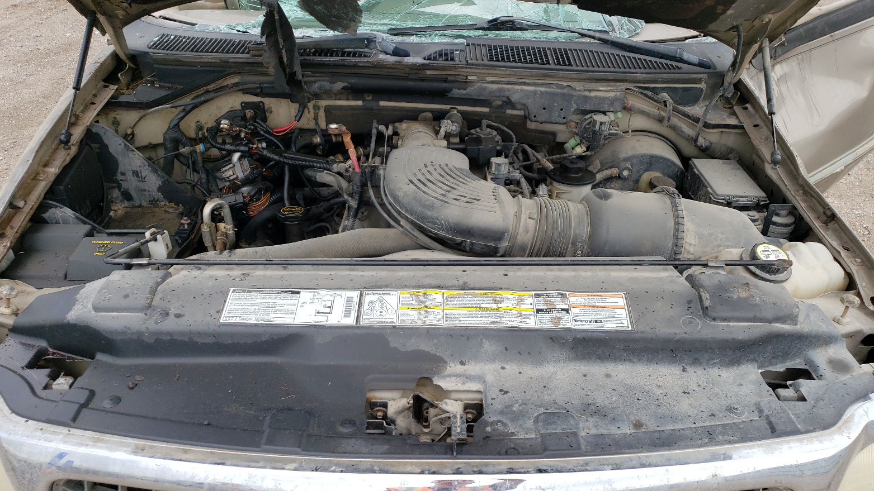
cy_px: 288
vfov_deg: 40.0
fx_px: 672
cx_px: 431
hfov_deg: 66.1
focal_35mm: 29
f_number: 1.5
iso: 50
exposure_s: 1/625
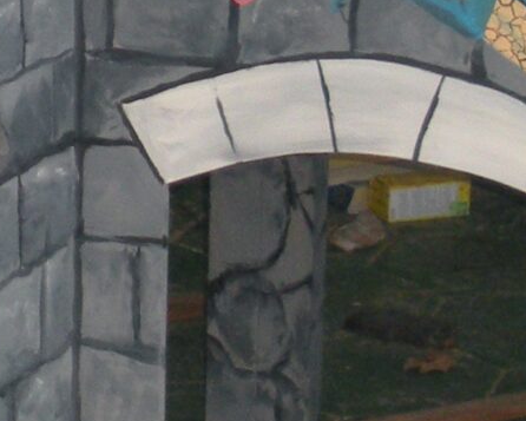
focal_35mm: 196
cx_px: -170
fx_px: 3052
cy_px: -24
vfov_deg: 7.8
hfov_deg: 9.7
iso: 203
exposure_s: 1/46.7
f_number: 3.5
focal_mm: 6.3
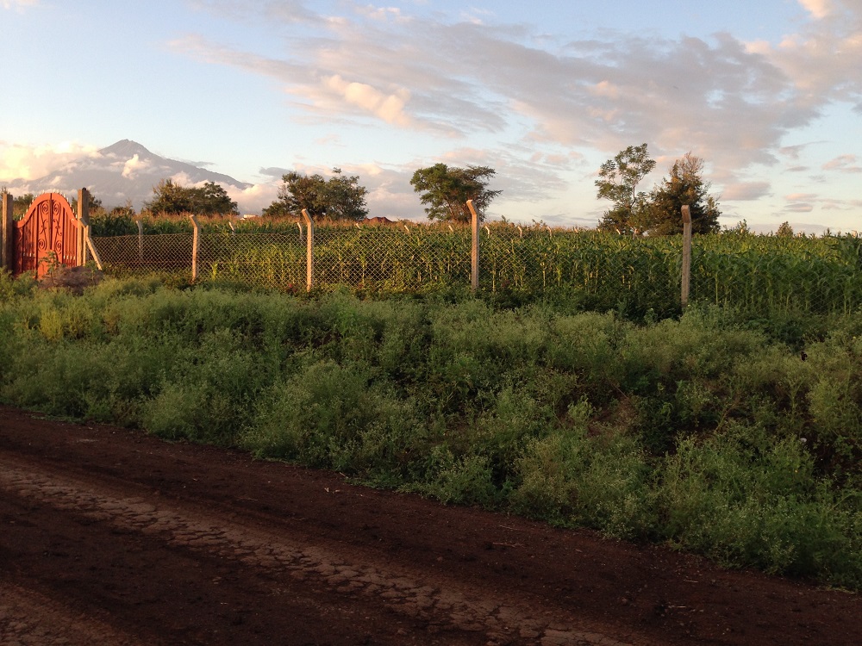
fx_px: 822
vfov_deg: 42.9
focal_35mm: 33
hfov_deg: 55.4
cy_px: 323
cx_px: 431
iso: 50
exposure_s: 1/155
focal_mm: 4.12
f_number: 2.4
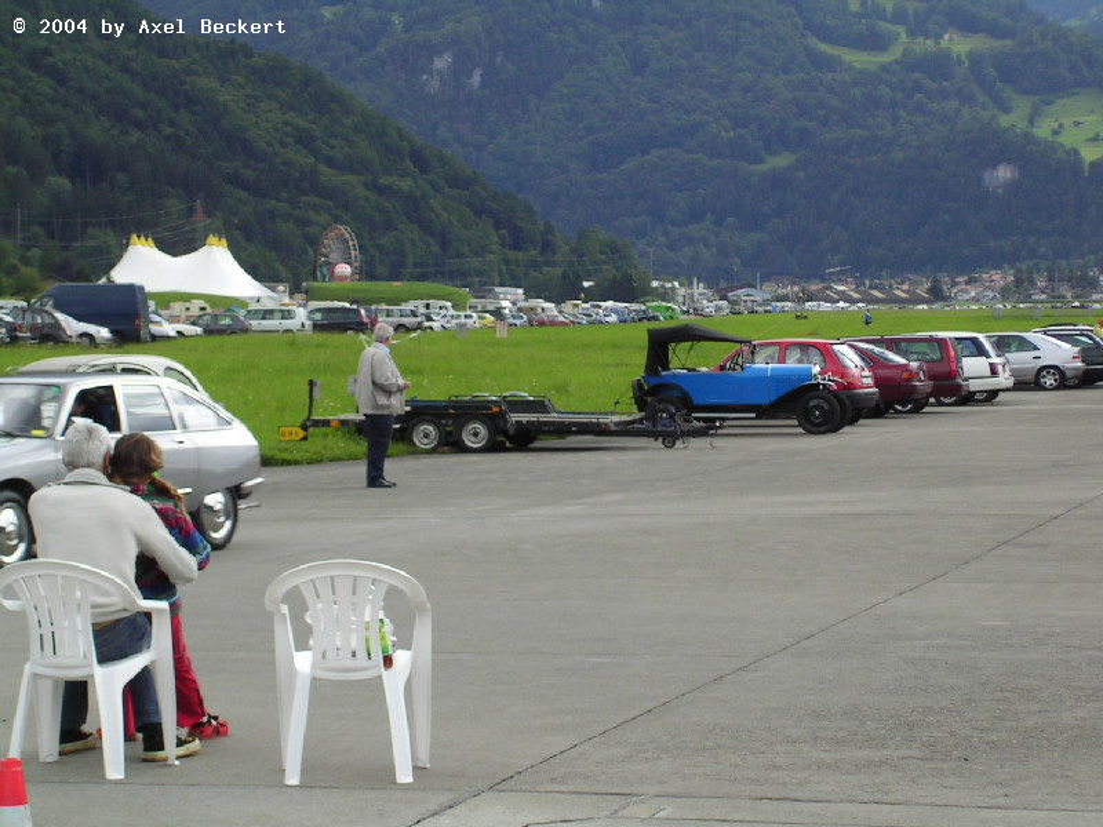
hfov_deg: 18.2
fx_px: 3441
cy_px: 414
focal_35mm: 108
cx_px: 552
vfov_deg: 13.7
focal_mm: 16.8
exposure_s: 1/200
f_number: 4.9
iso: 50
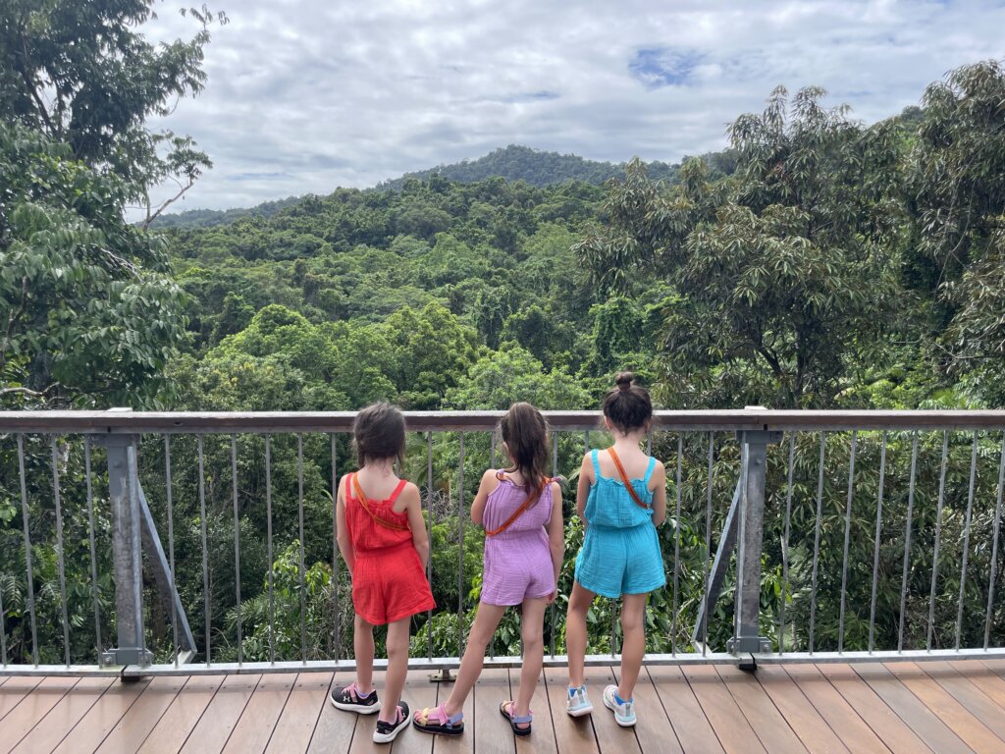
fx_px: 755
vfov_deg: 53.1
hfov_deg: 67.3
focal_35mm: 26
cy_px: 377
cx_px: 502
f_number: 1.6
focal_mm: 4.2
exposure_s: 1/2304
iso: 32
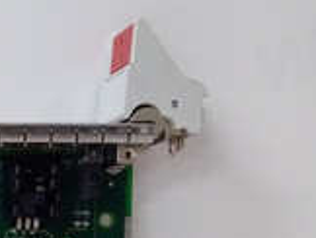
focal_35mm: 100
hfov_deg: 16.6
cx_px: -242
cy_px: 359
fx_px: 914
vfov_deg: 13.9
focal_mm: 3.79
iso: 582
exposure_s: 1/33
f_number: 2
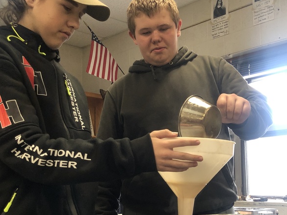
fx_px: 406
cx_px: 172
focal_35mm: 49
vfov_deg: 29.3
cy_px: 154
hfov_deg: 38.7
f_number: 1.8
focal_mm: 3.99
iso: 40
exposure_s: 1/17
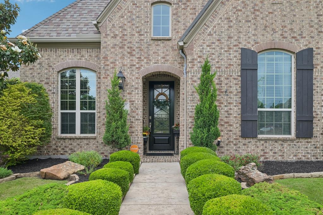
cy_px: 108
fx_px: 233
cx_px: 162
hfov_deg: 69.4
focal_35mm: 26
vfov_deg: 49.5
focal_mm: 26
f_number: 8
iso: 400
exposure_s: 1/320
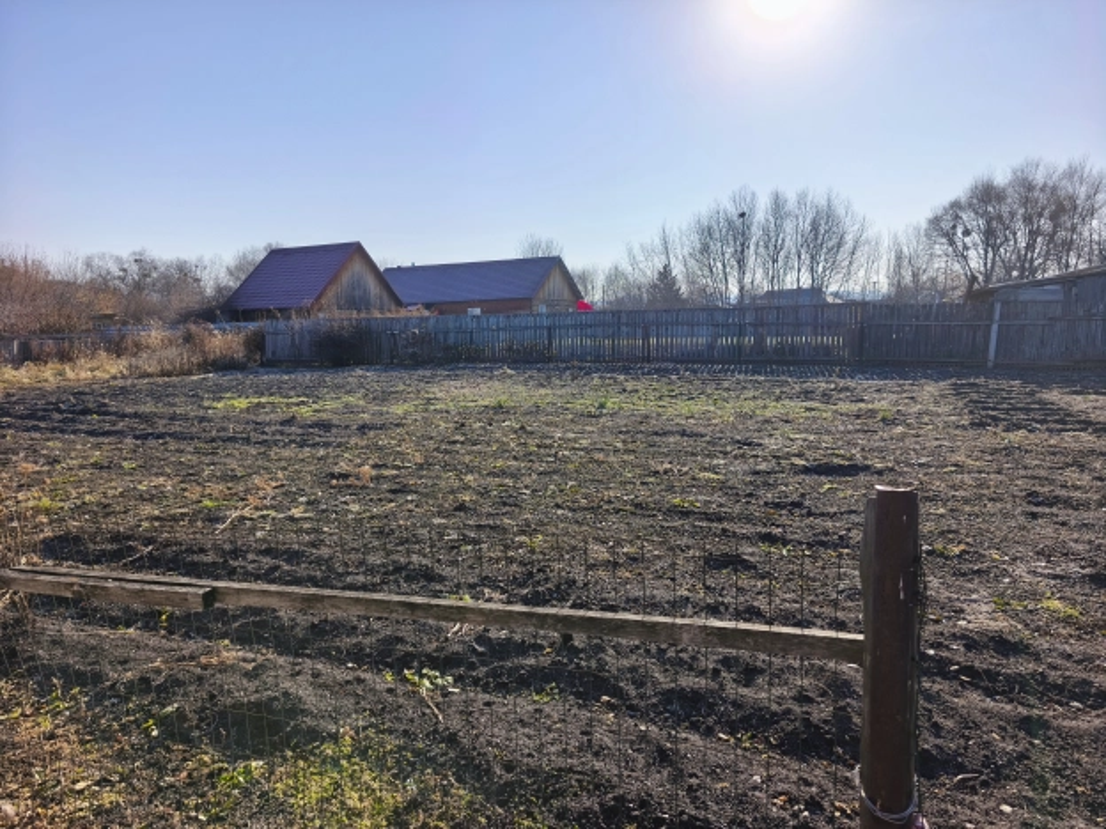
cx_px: 553
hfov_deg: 73.9
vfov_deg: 58.9
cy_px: 414
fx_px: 735
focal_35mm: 23
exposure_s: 1/724
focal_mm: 5.35
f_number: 1.7
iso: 80
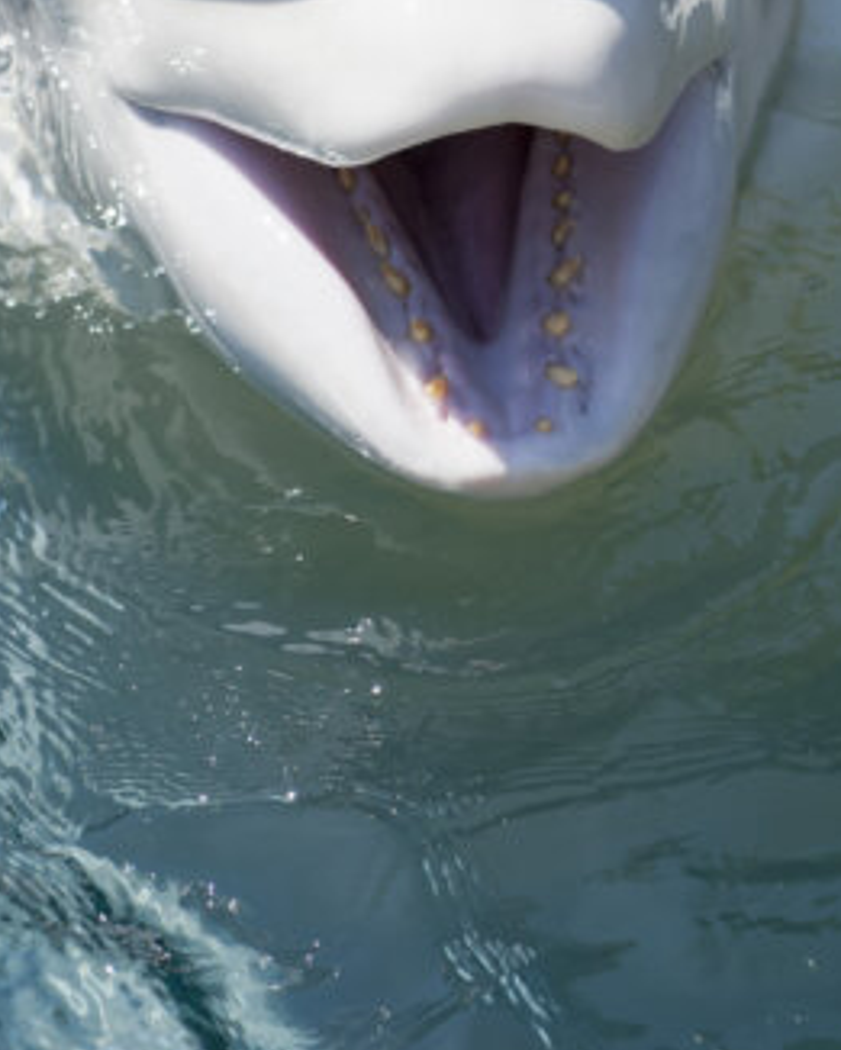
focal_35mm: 206
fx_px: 6406
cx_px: 448
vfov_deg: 9.3
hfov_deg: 7.5
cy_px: -18
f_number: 5.6
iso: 400
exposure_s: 1/2000
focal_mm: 70
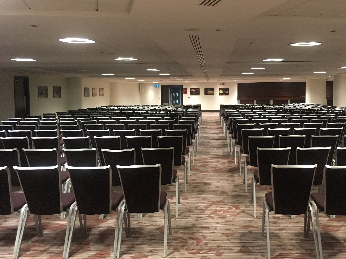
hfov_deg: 52.3
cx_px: 208
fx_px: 350
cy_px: 109
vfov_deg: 40.6
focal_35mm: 35
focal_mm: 4.15
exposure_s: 1/17
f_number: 2.2
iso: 200
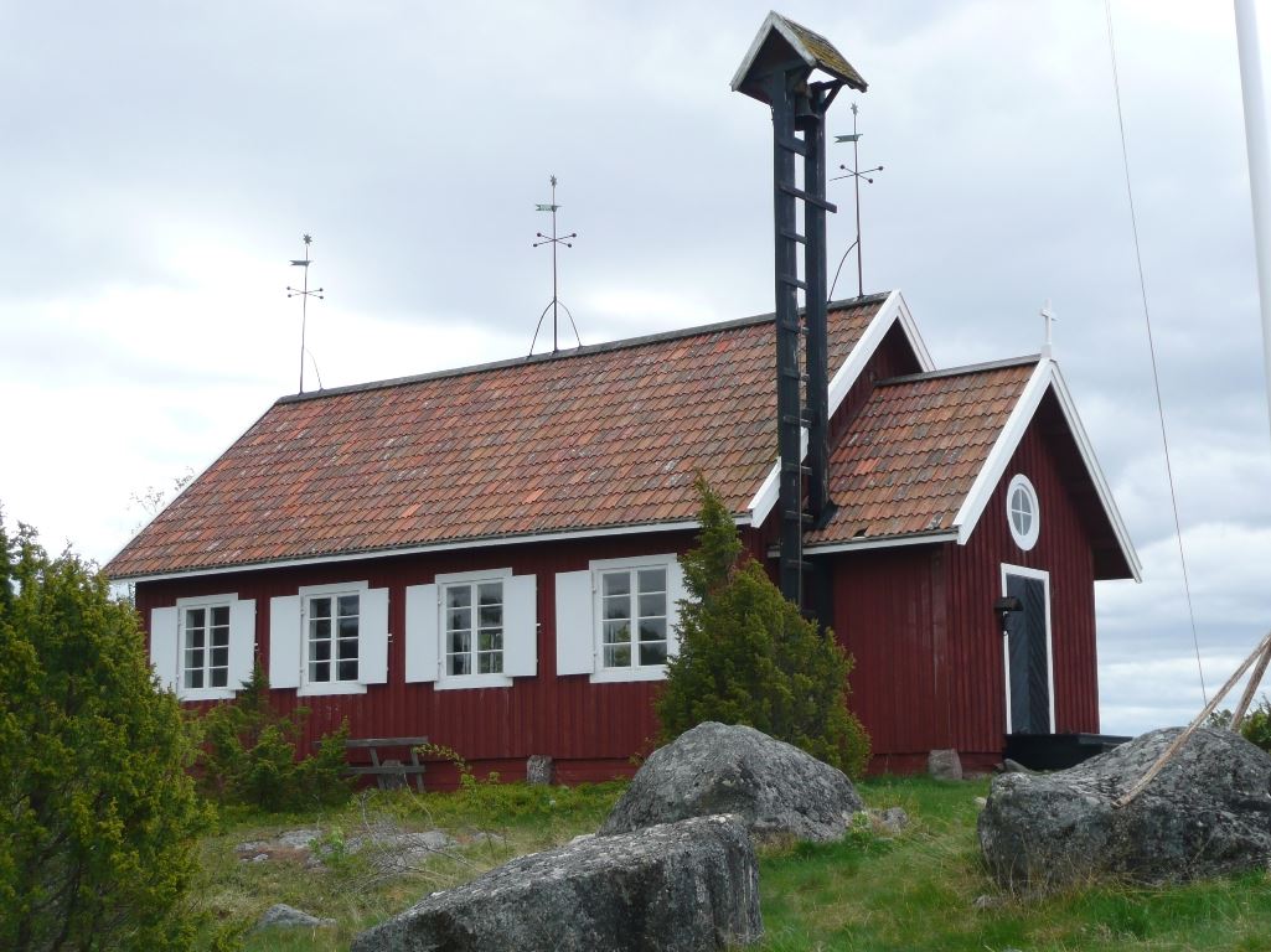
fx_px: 1835
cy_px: 476
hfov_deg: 38.2
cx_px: 636
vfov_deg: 29.1
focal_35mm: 50
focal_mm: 8.2
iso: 100
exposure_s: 1/400
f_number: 4.2
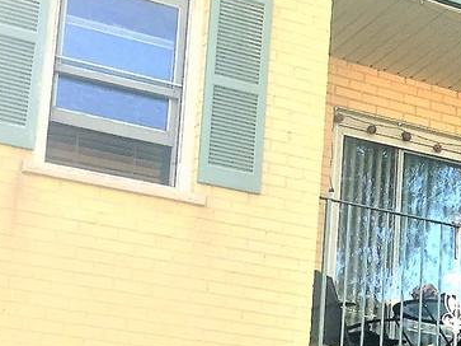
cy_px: 385
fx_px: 1531
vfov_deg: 12.6
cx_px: 723
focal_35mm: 115
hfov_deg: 15.6
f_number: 2.2
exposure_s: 1/128
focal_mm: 4.15
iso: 25
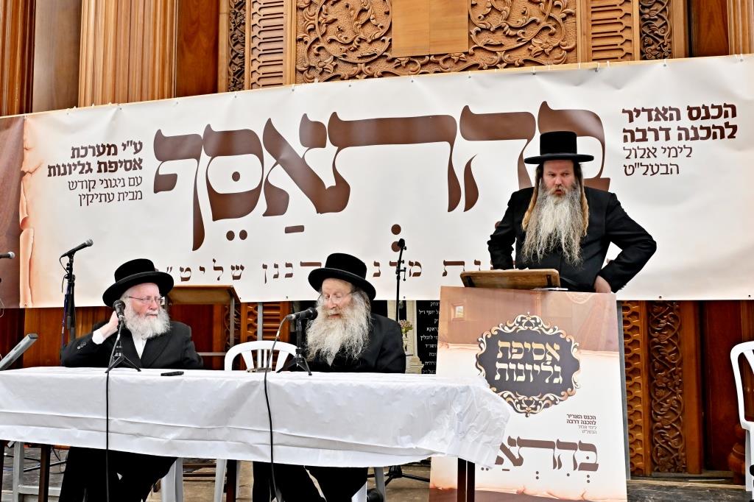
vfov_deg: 36.8
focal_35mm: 36
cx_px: 377
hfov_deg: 53.1
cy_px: 251
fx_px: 754
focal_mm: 24
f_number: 4
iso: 640
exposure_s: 1/160
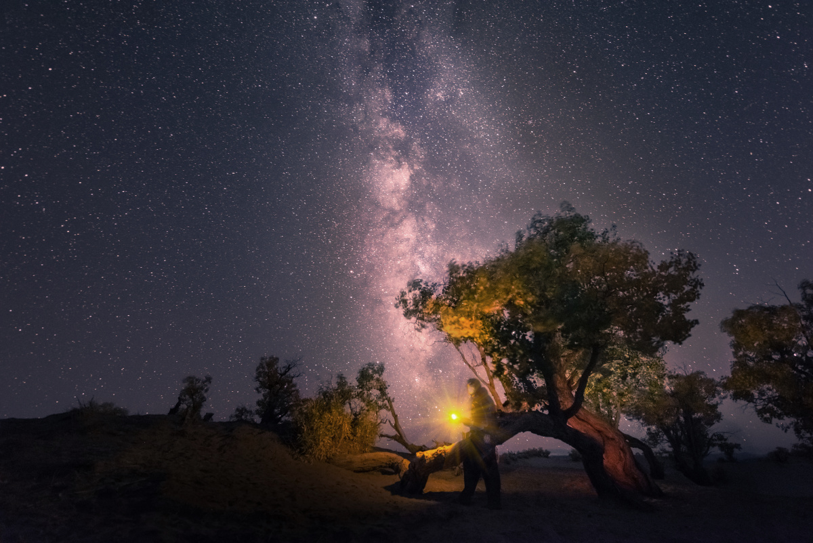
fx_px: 384
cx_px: 406
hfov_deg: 93.3
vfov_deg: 70.5
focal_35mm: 17
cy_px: 272
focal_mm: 17
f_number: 3.2
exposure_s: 30
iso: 2500
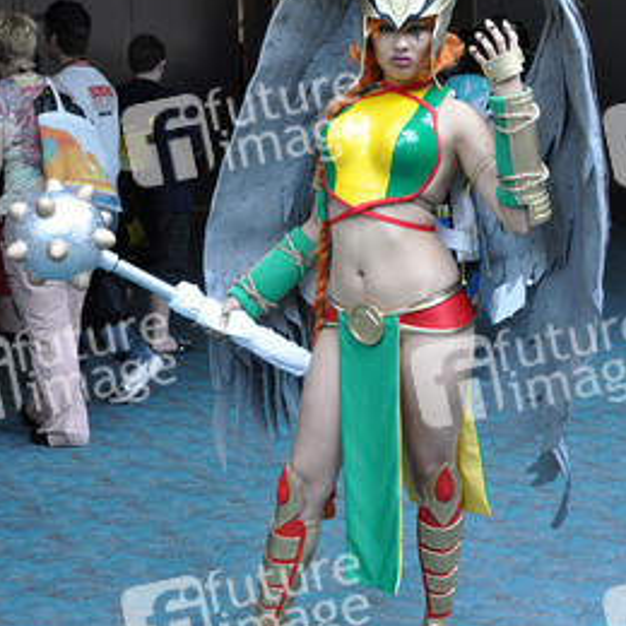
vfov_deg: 33.3
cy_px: 250
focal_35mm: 51
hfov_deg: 33.4
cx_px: 317
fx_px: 1043
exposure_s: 1/60
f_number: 4
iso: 400
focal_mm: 26
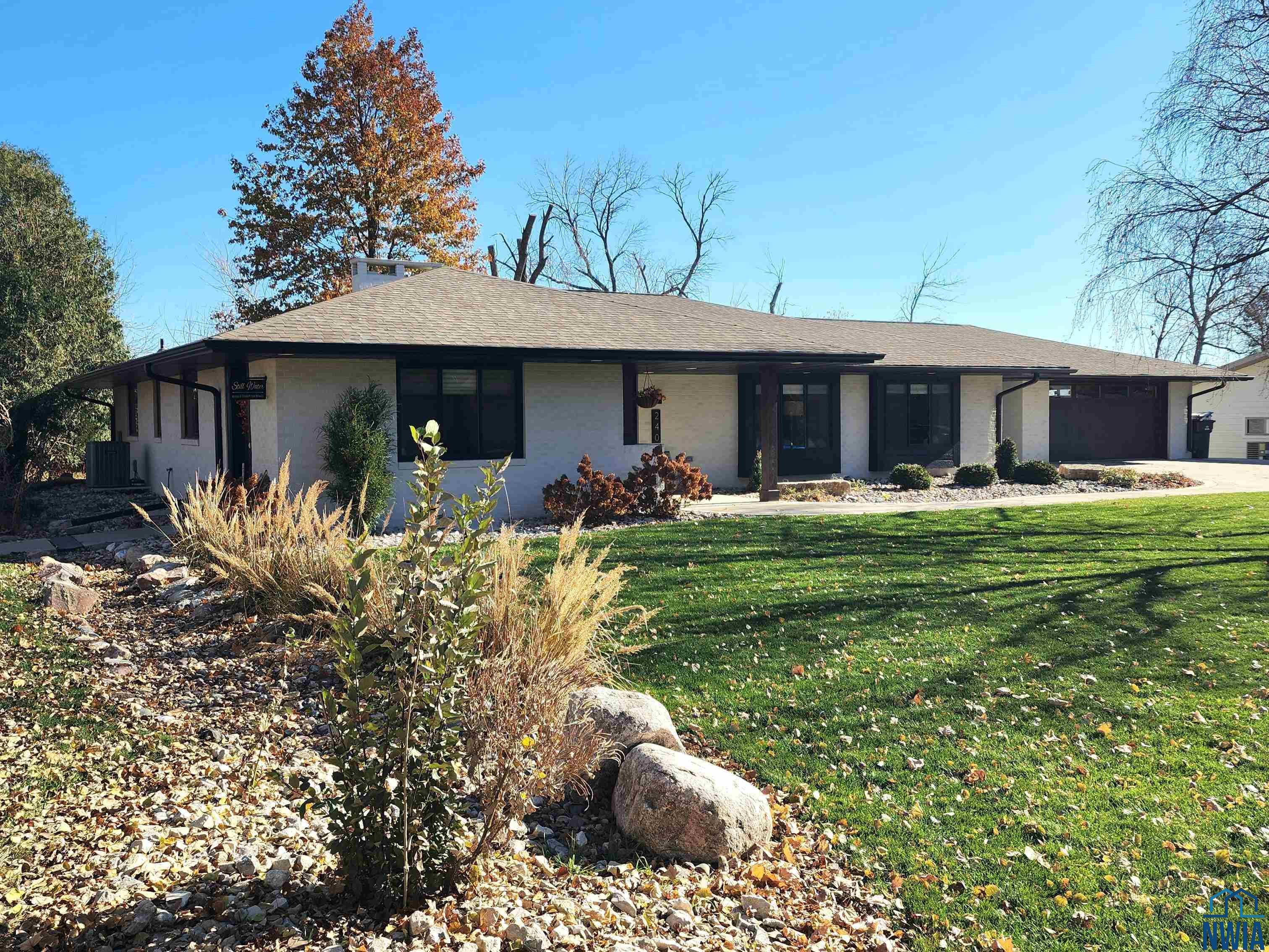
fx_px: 843
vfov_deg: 58.9
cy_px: 476
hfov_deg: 73.9
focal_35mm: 23
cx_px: 634
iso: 12
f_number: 1.8
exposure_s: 1/769
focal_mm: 6.4
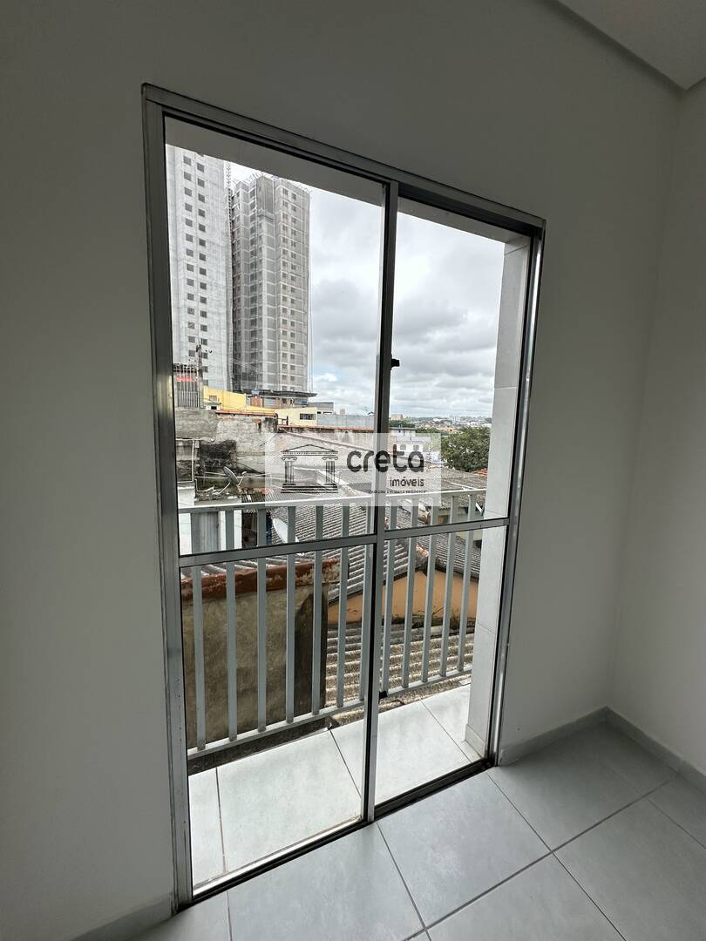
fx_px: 381
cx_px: 353
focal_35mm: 14
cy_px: 470
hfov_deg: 85.7
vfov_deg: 102.1
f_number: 2.2
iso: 50
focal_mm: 2.22
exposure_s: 1/1182
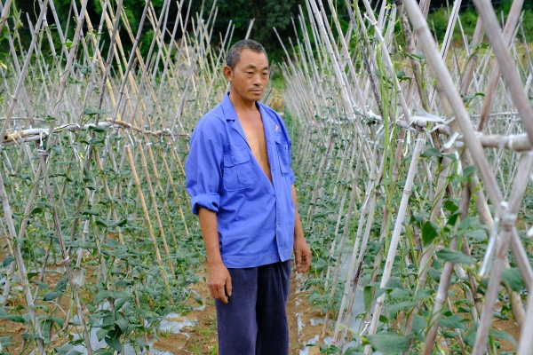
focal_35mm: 54
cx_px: 266
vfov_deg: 25.1
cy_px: 178
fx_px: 799
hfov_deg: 36.9
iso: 160
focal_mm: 35.9
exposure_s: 1/250
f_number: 4
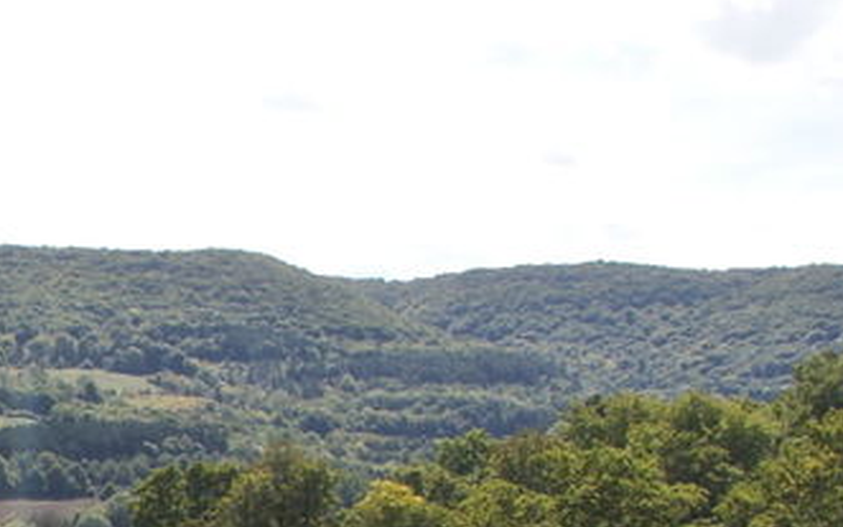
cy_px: 738
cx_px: -227
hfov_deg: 17.5
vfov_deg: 11.3
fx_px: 2574
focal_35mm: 112
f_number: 10
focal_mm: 18
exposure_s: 1/125
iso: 100
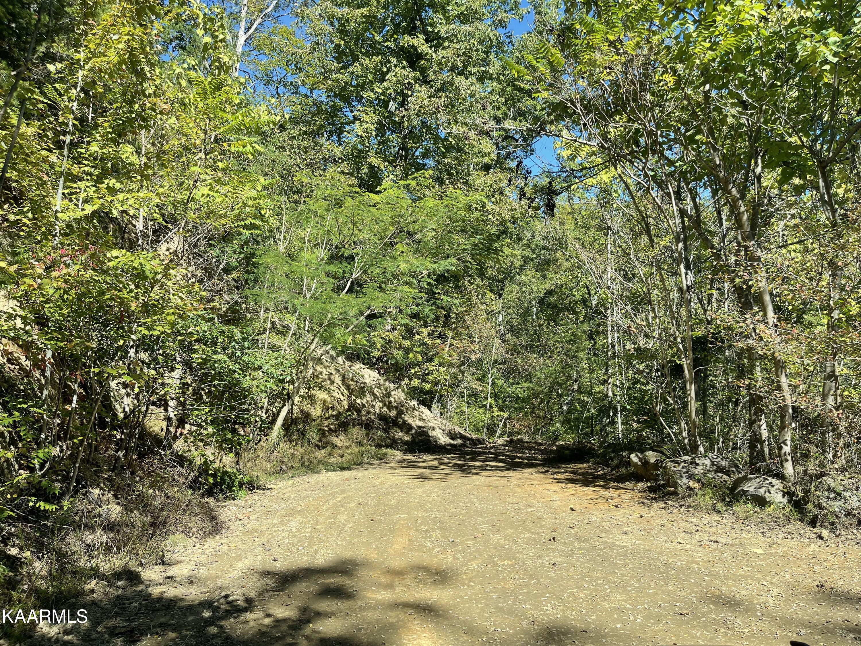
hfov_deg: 67.3
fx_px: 647
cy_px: 323
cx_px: 430
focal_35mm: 26
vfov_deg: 53.1
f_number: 1.6
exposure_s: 1/861
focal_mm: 5.1
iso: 32
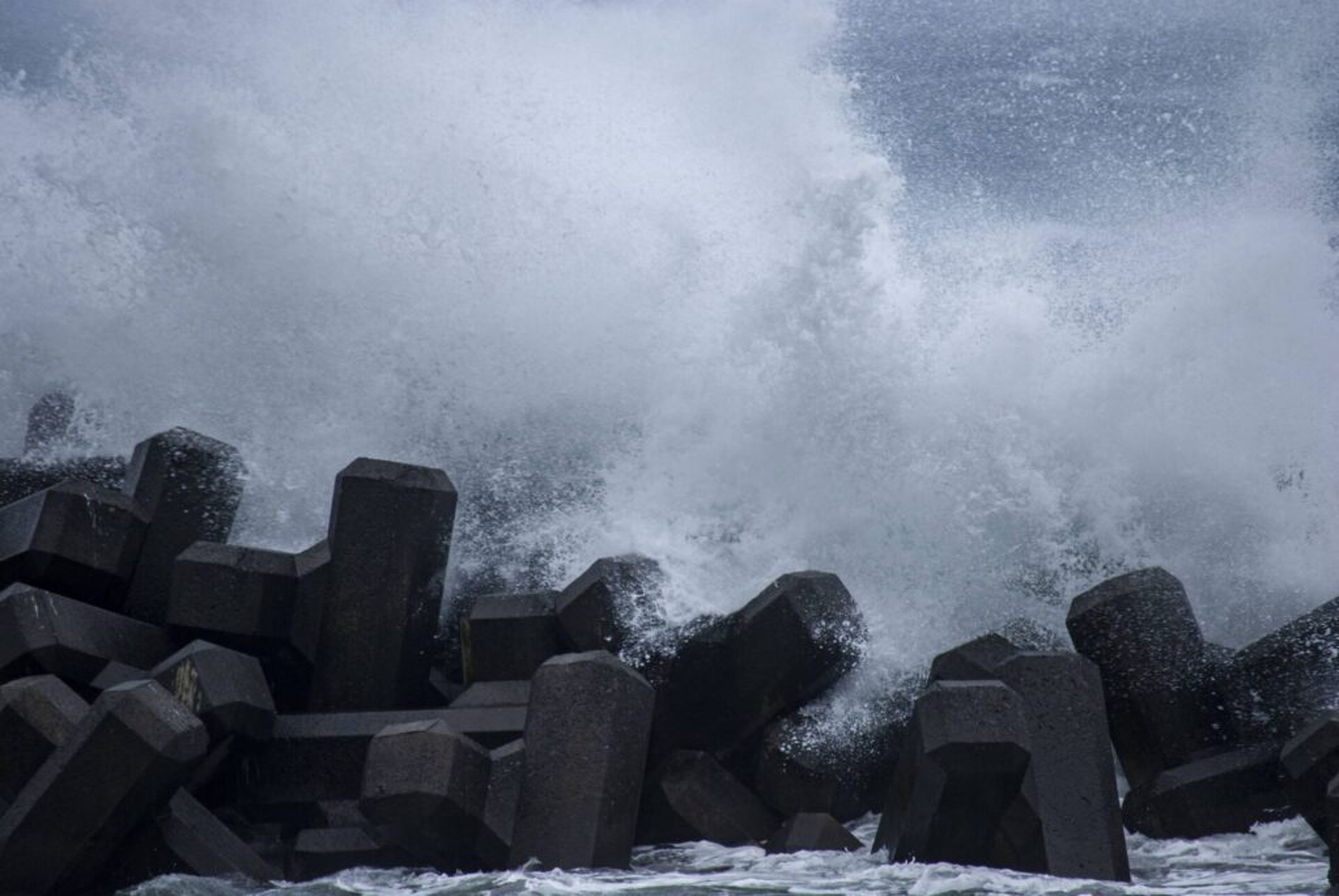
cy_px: 448
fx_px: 16754
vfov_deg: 3.1
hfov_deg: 4.6
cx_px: 670
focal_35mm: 450
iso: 200
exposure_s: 1/500
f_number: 5.6
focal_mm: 300
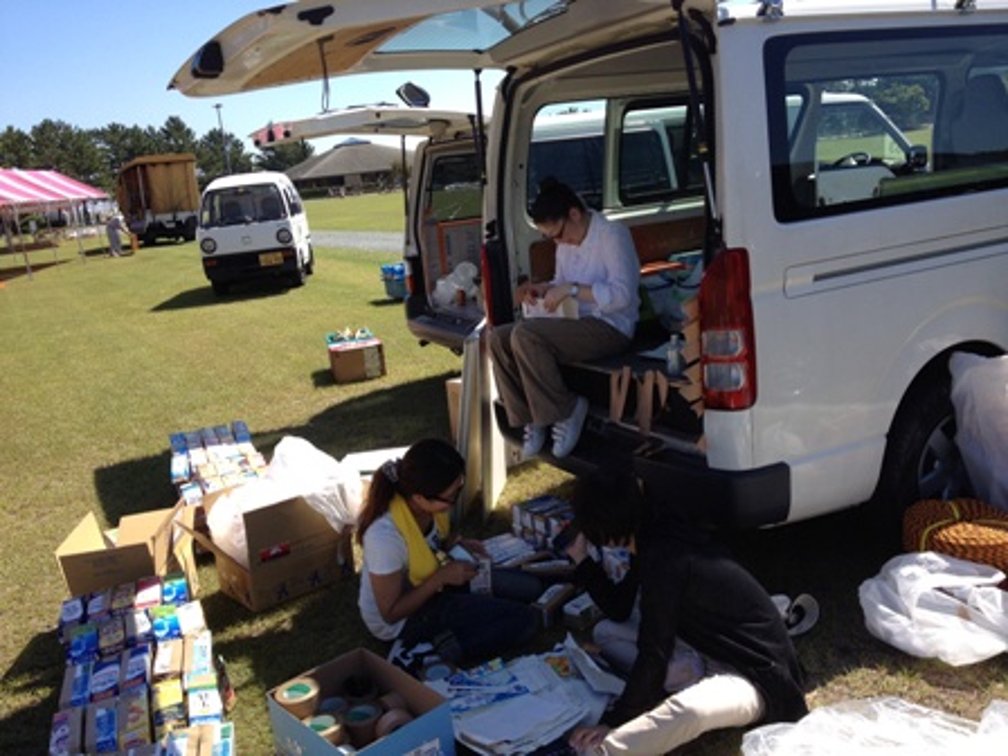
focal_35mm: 35
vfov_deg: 40.7
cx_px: 504
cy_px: 378
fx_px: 1019
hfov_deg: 52.6
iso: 64
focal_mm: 4.28
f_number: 2.4
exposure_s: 1/1151
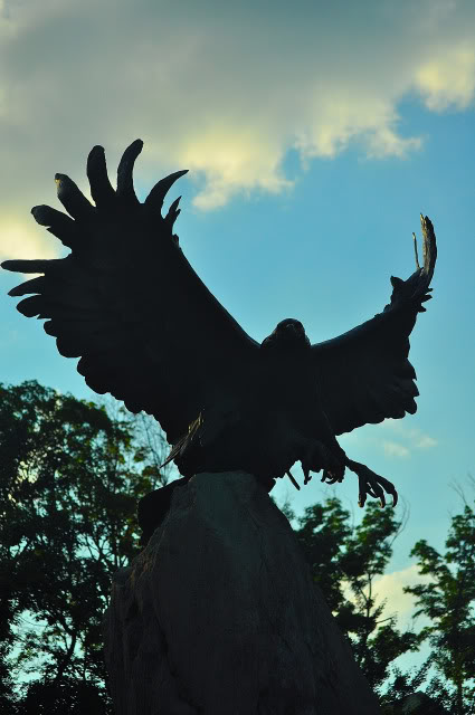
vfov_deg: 24.6
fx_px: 1637
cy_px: 358
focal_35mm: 82
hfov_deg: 16.5
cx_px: 238
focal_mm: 55
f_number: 5.6
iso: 400
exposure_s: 1/800
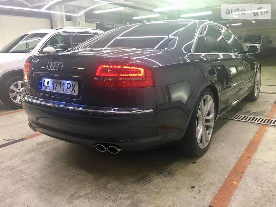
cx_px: 138
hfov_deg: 61.7
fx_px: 231
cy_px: 104
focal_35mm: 29
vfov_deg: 48.2
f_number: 2.2
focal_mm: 4.2
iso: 50
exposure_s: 1/17
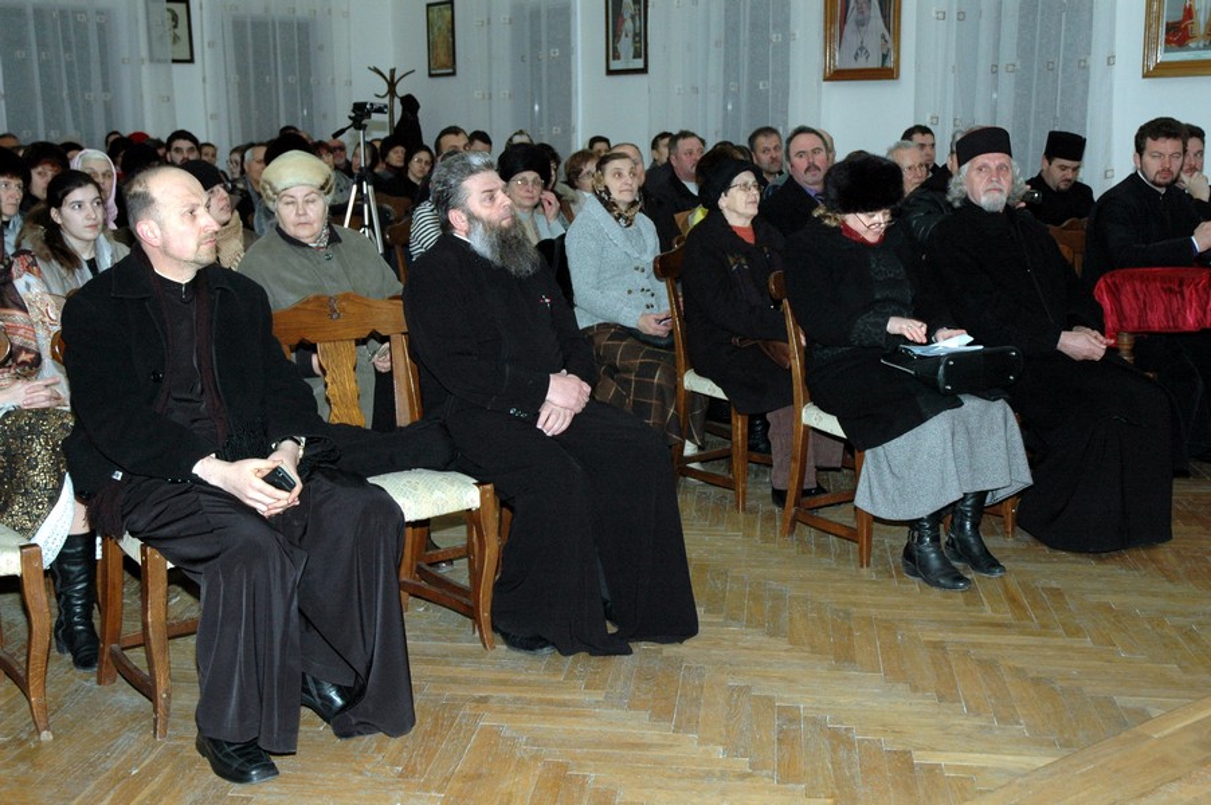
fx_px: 1563
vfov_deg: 28.9
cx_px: 606
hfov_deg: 42.4
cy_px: 402
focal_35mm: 46
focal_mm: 31
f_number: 4.5
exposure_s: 1/60
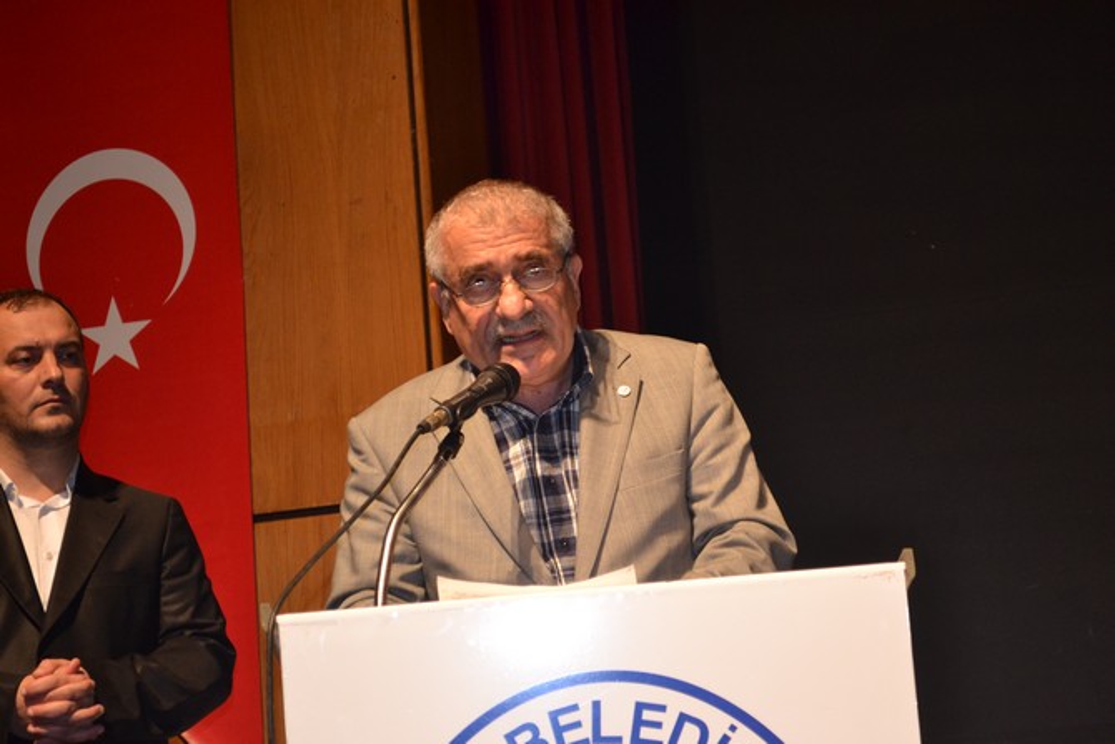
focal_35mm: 82
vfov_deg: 16.6
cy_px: 372
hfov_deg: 24.6
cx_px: 558
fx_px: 2556
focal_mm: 55
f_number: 5.6
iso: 1100
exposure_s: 1/60
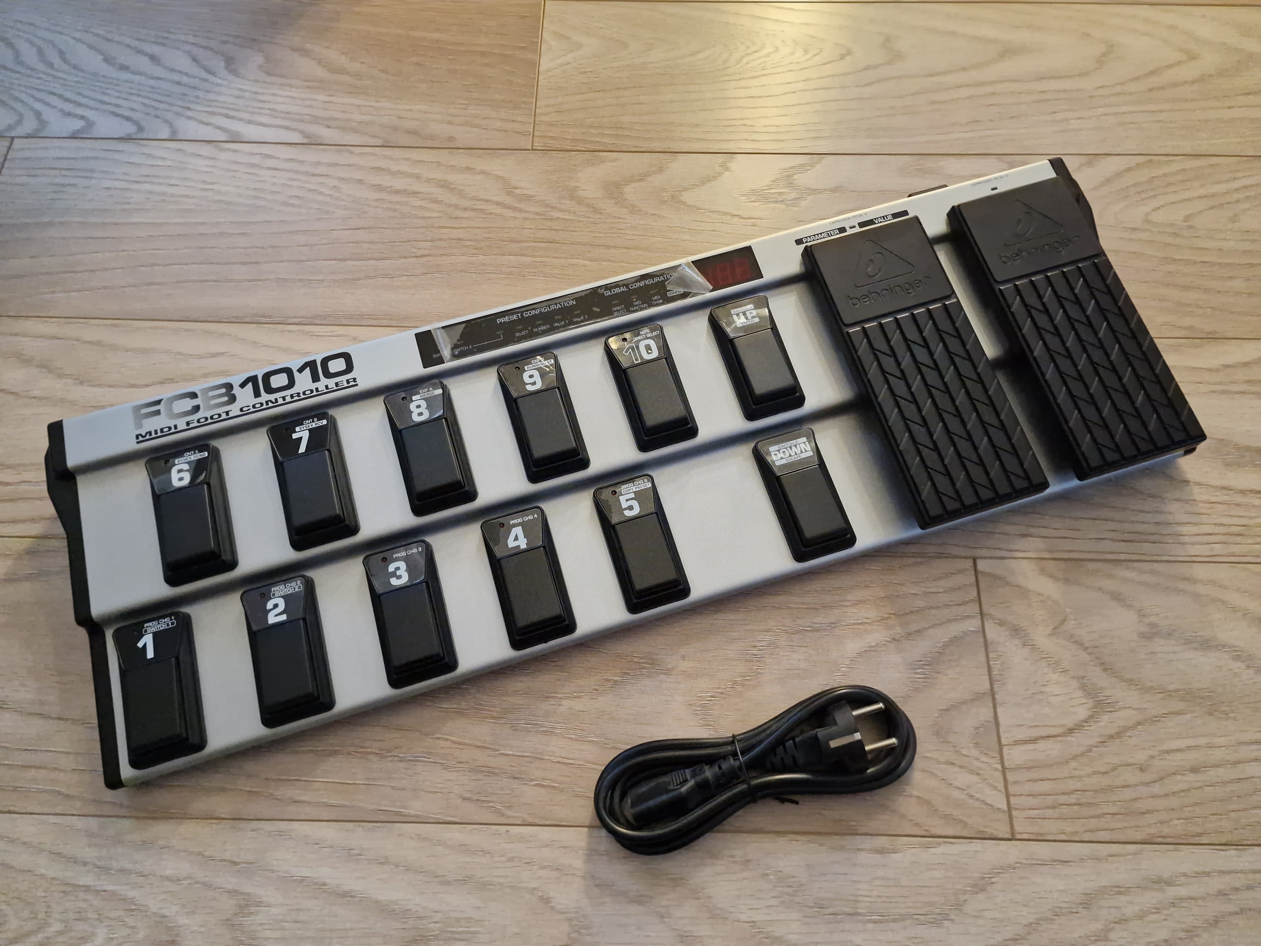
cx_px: 630
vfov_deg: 58.9
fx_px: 838
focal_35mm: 23
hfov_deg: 73.9
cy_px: 473
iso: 800
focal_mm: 6.4
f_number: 1.8
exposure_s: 1/100
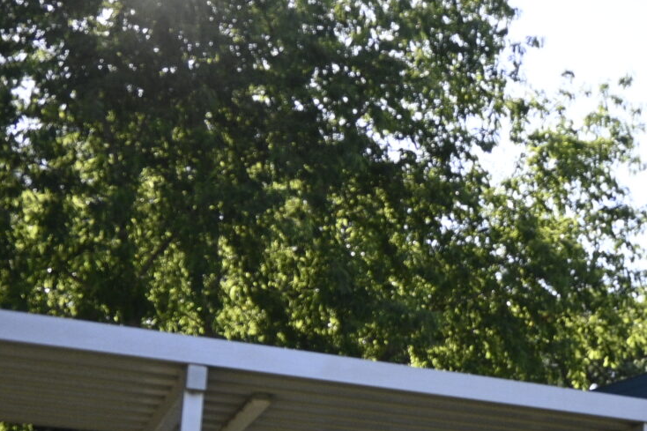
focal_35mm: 67
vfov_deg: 19.4
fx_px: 1204
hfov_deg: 26.7
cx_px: 774
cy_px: 488
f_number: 4
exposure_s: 1/4000
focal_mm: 16
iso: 1000
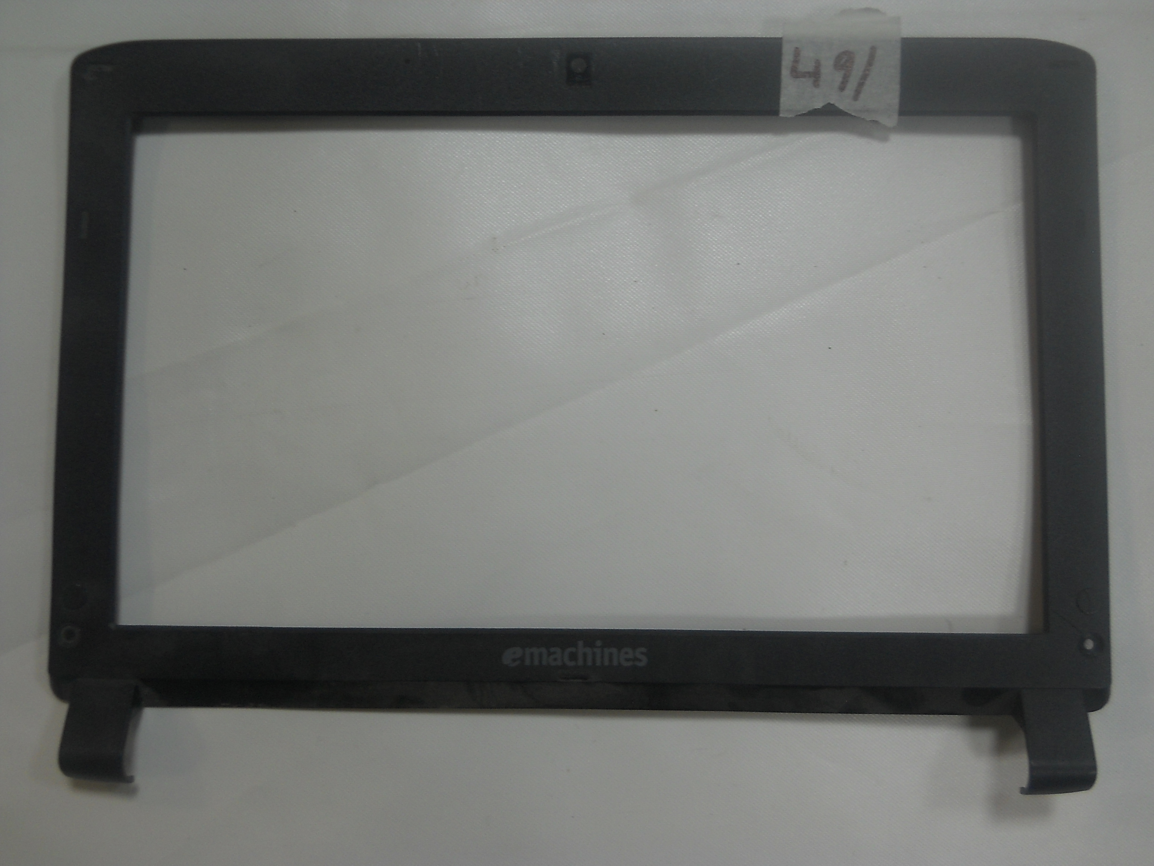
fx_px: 1367
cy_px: 433
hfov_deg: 45.8
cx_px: 577
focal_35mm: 41
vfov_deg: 35.1
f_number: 3.1
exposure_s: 1/30
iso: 100
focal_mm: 6.72
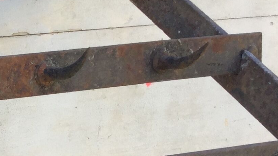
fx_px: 995
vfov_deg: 8.9
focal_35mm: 135
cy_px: 194
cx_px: -159
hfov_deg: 14.6
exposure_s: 1/275
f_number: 2.4
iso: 25
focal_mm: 3.3
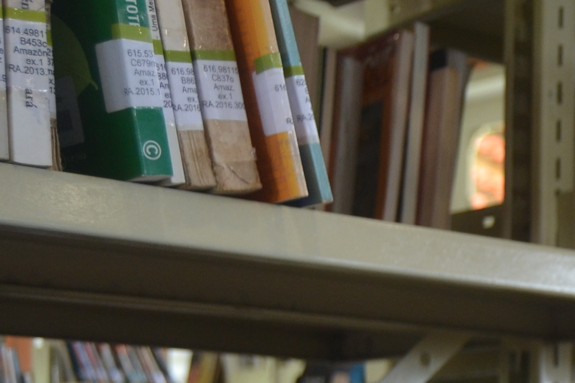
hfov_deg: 19.1
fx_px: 1512
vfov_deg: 13.4
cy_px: 615
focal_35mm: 95
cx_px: 846
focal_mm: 19
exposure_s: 1/60
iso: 400
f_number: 3.5
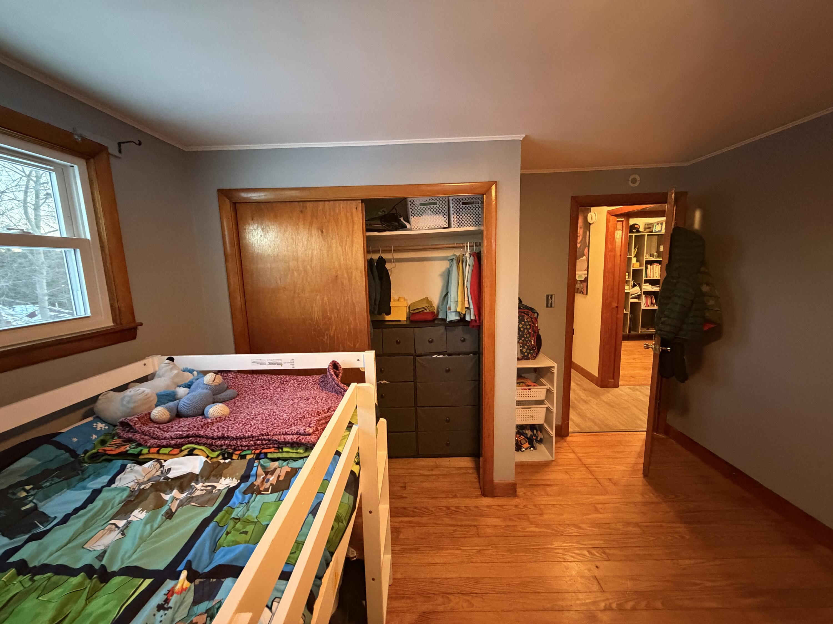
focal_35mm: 14
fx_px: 337
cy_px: 312
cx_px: 416
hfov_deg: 102.1
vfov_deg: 85.7
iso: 1000
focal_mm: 2.22
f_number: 2.2
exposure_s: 1/40
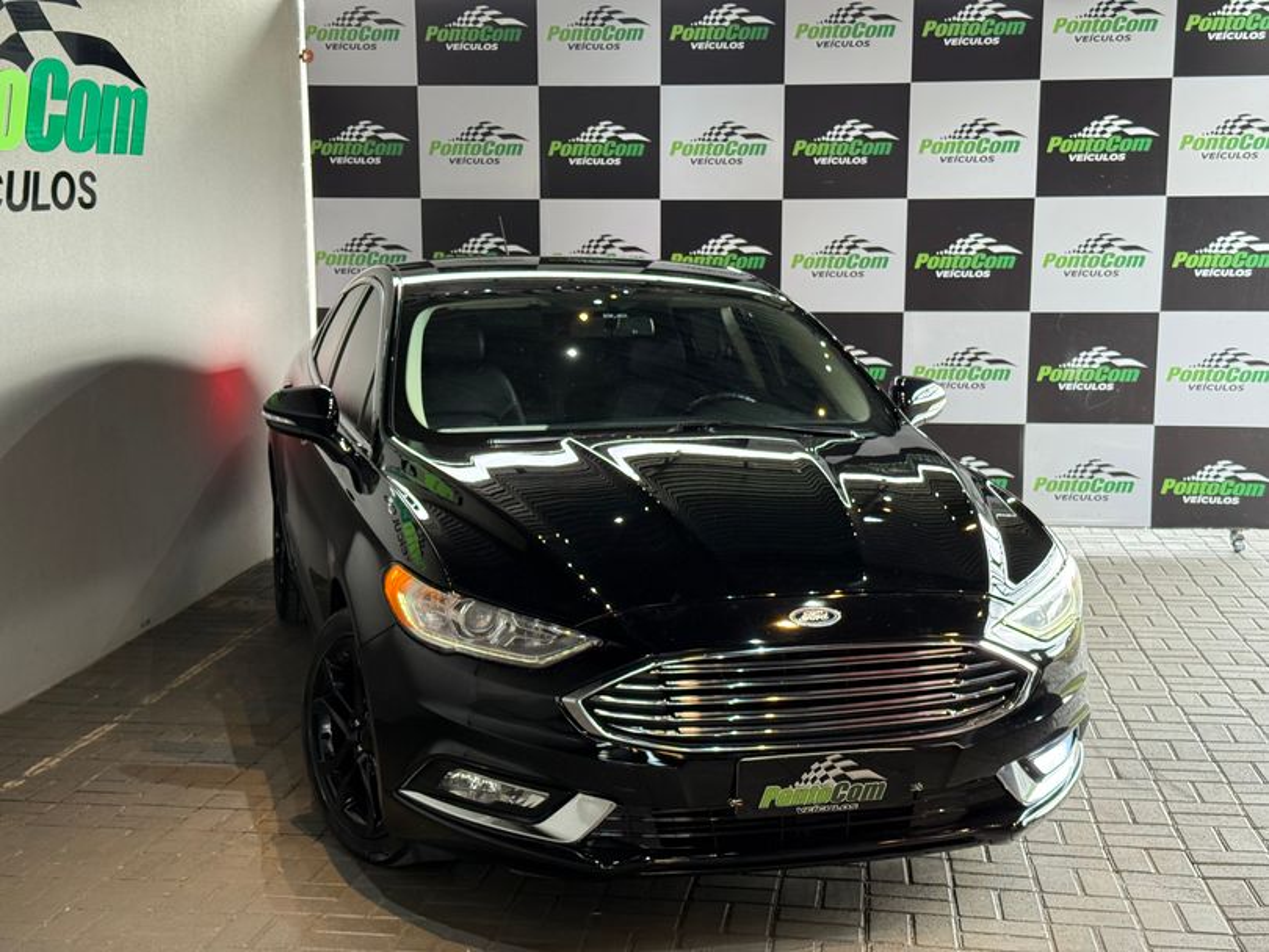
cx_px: 634
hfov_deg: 39.6
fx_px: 1760
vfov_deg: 30.3
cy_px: 476
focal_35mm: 48
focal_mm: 6.76
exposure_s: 1/99
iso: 250
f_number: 1.78
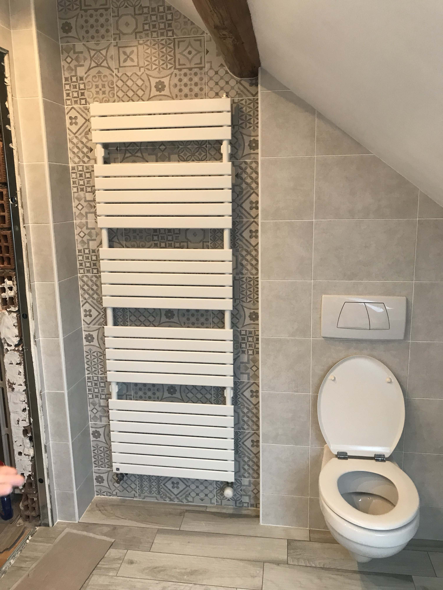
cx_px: 222
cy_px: 295
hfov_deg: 49.7
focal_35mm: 28
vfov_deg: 63.4
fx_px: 478
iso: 32
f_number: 1.8
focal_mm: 3.99
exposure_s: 1/33
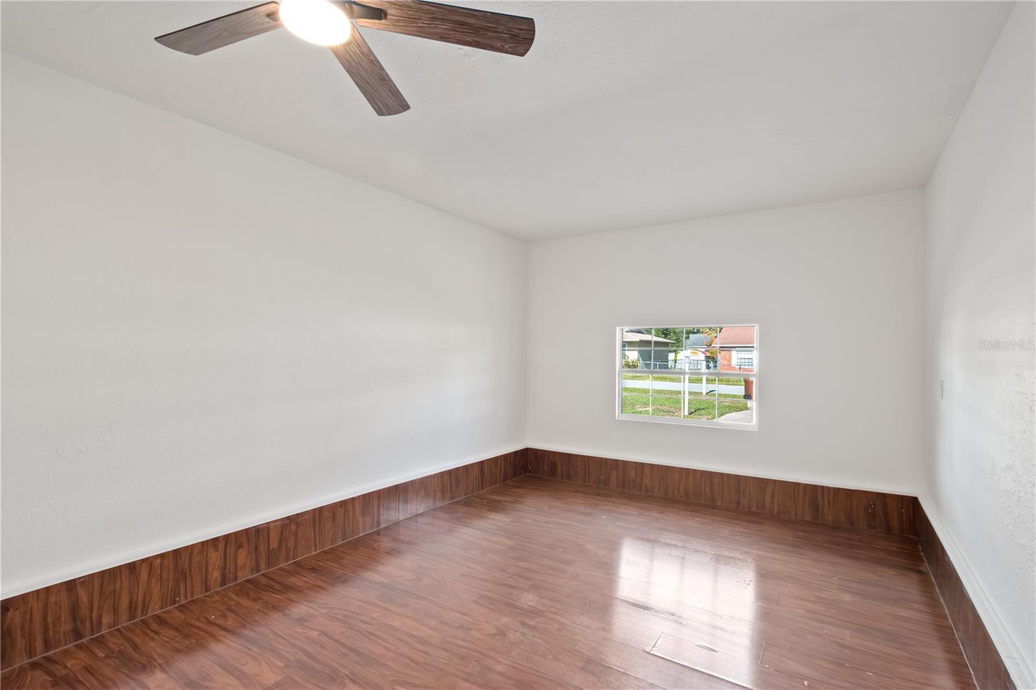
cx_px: 518
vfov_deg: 77.3
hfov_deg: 100.4
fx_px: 432
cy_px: 345
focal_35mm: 15
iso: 250
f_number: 9
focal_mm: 10
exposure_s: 1/5
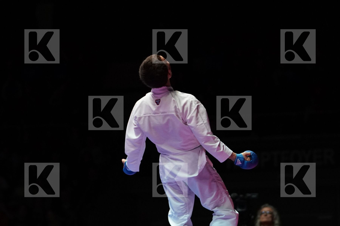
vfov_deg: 7.7
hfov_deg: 11.5
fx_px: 1681
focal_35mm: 178
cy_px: 113
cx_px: 170
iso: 5000
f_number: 2.8
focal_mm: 119
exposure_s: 1/1000
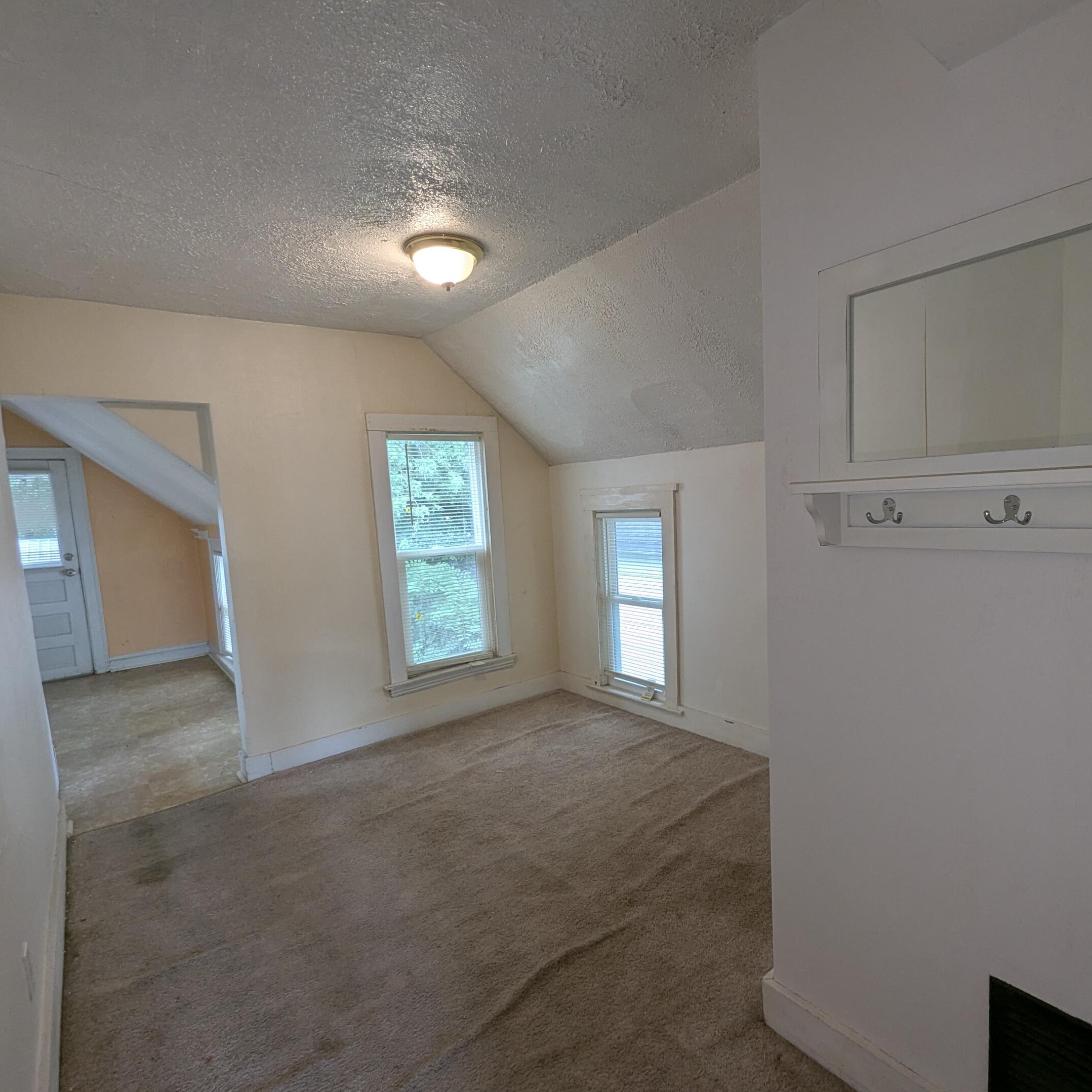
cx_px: 619
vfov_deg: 87.4
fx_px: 571
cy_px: 563
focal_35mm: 16
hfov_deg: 86.9
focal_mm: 1.95
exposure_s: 1/24
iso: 78
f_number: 2.2
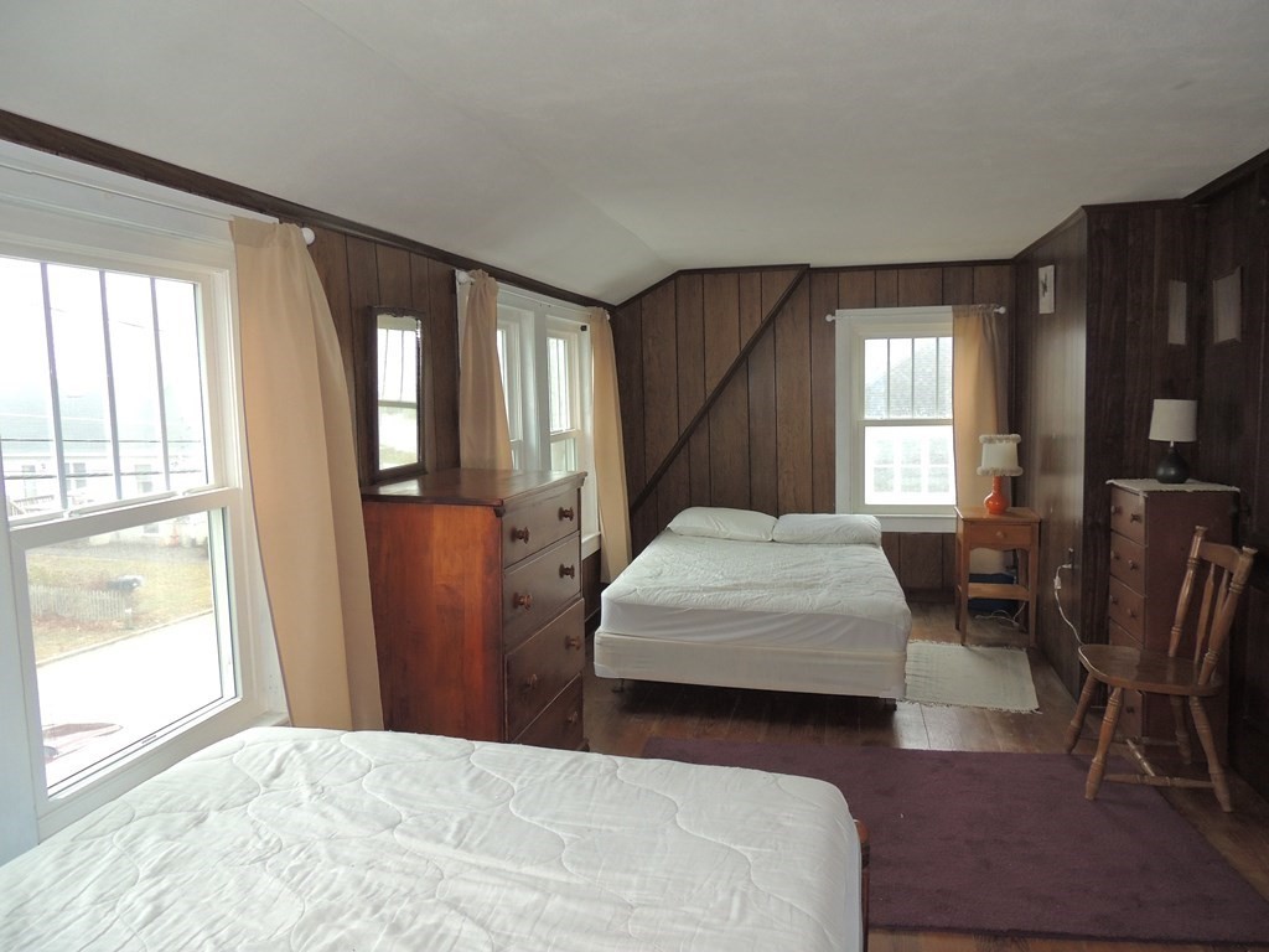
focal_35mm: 24
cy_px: 476
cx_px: 634
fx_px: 880
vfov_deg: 56.8
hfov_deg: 71.6
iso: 360
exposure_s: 1/40
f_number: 3
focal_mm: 4.3
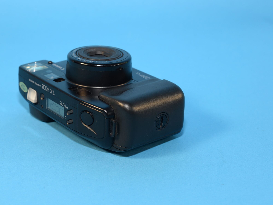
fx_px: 489
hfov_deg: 31.0
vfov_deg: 23.6
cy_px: 93
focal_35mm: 62
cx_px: 100
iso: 320
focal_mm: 50
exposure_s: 1/60
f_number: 8
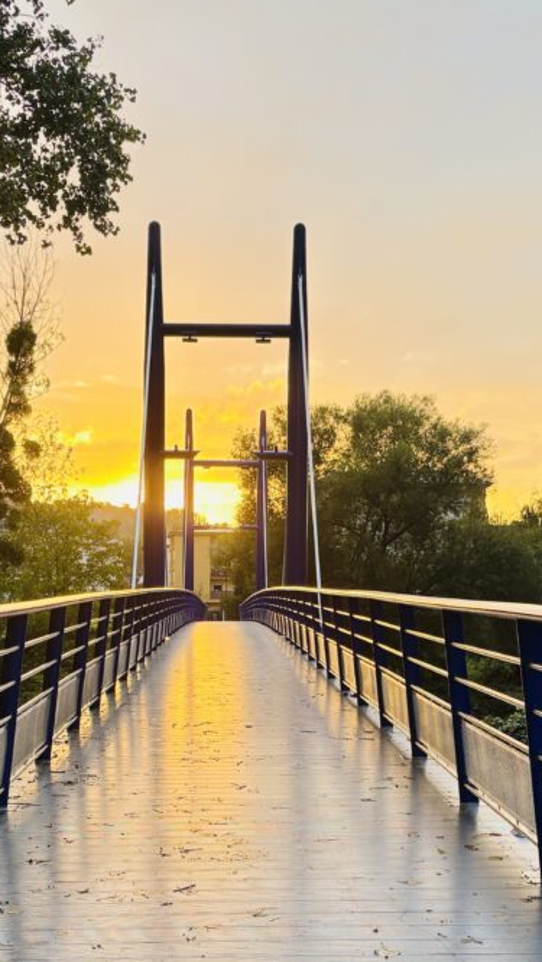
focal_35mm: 51
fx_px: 1302
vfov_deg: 40.1
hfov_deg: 23.5
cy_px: 638
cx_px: 256
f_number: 1.6
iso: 50
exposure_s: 1/142
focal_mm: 5.96
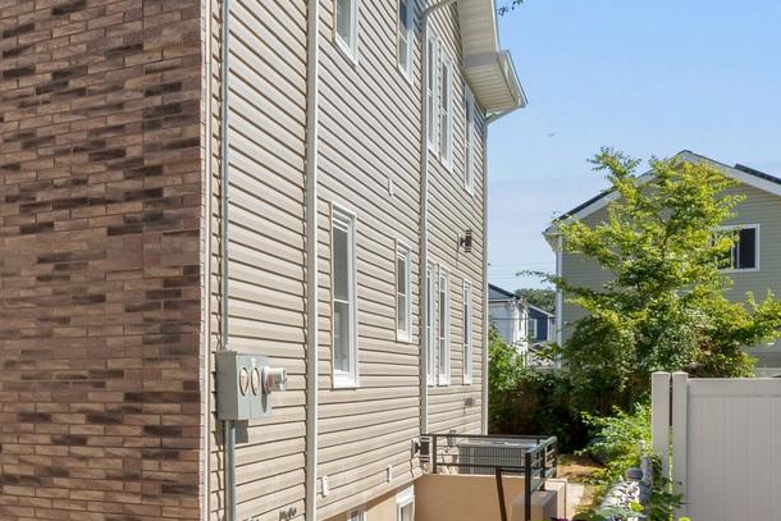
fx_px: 1020
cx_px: -452
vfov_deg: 28.5
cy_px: 335
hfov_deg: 26.5
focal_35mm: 47
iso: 800
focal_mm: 14
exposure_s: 1/320
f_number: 10
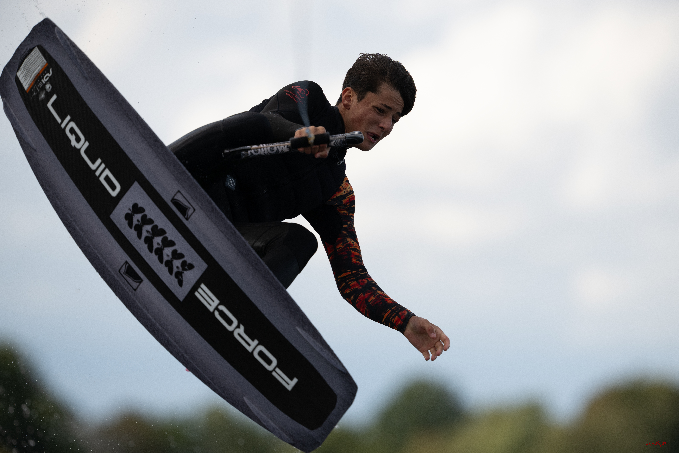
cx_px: 340
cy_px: 226
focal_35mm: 400
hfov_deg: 5.2
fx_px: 7544
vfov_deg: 3.4
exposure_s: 1/2500
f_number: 4.5
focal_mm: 400
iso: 320
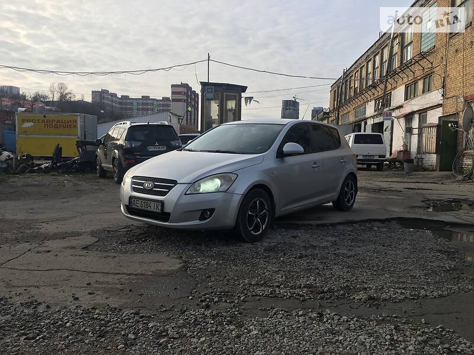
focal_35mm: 29
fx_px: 397
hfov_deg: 61.7
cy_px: 178
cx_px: 237
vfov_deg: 48.2
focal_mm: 4.2
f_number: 2.2
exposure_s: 1/1115
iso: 25
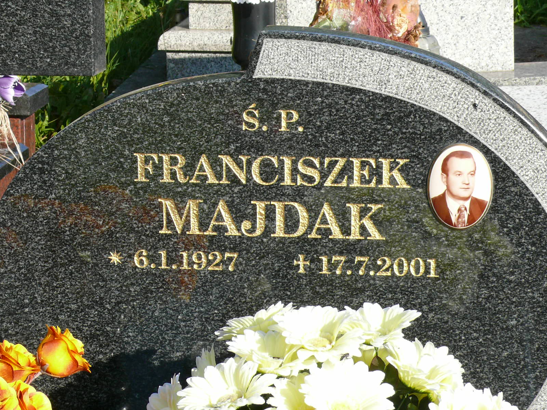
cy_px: 205
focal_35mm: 97
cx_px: 274
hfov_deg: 20.2
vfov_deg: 15.2
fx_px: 1533
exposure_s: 1/250
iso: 100
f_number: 5.6
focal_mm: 13
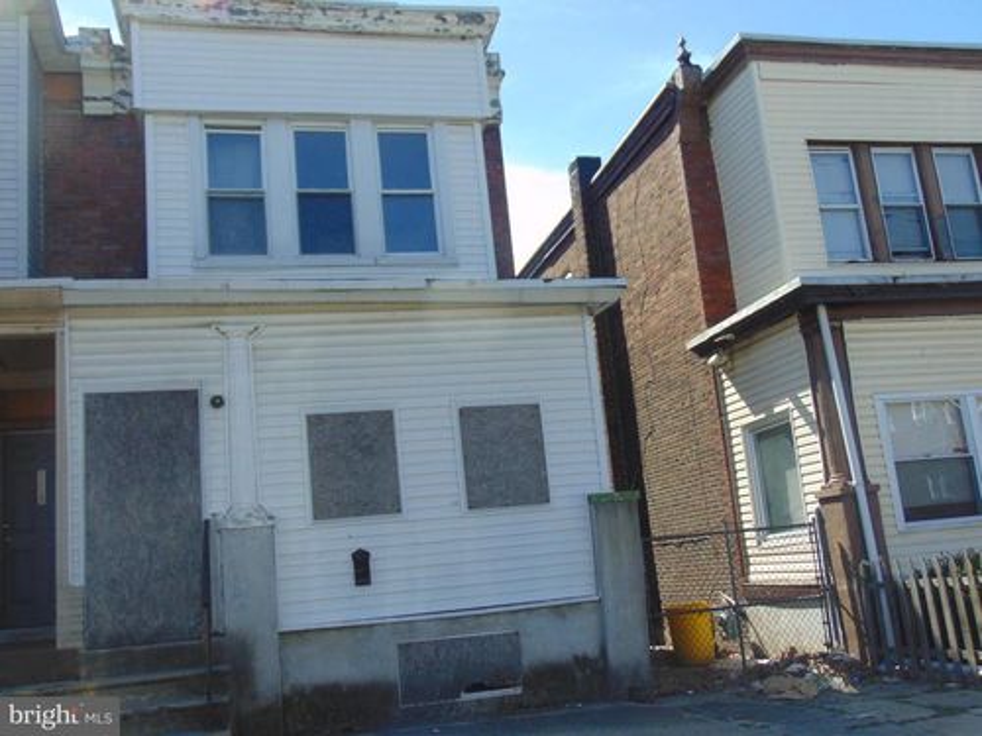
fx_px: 993
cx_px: 491
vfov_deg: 40.7
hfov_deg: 52.6
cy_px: 368
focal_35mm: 35
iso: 80
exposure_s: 1/640
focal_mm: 6.3
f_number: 3.2
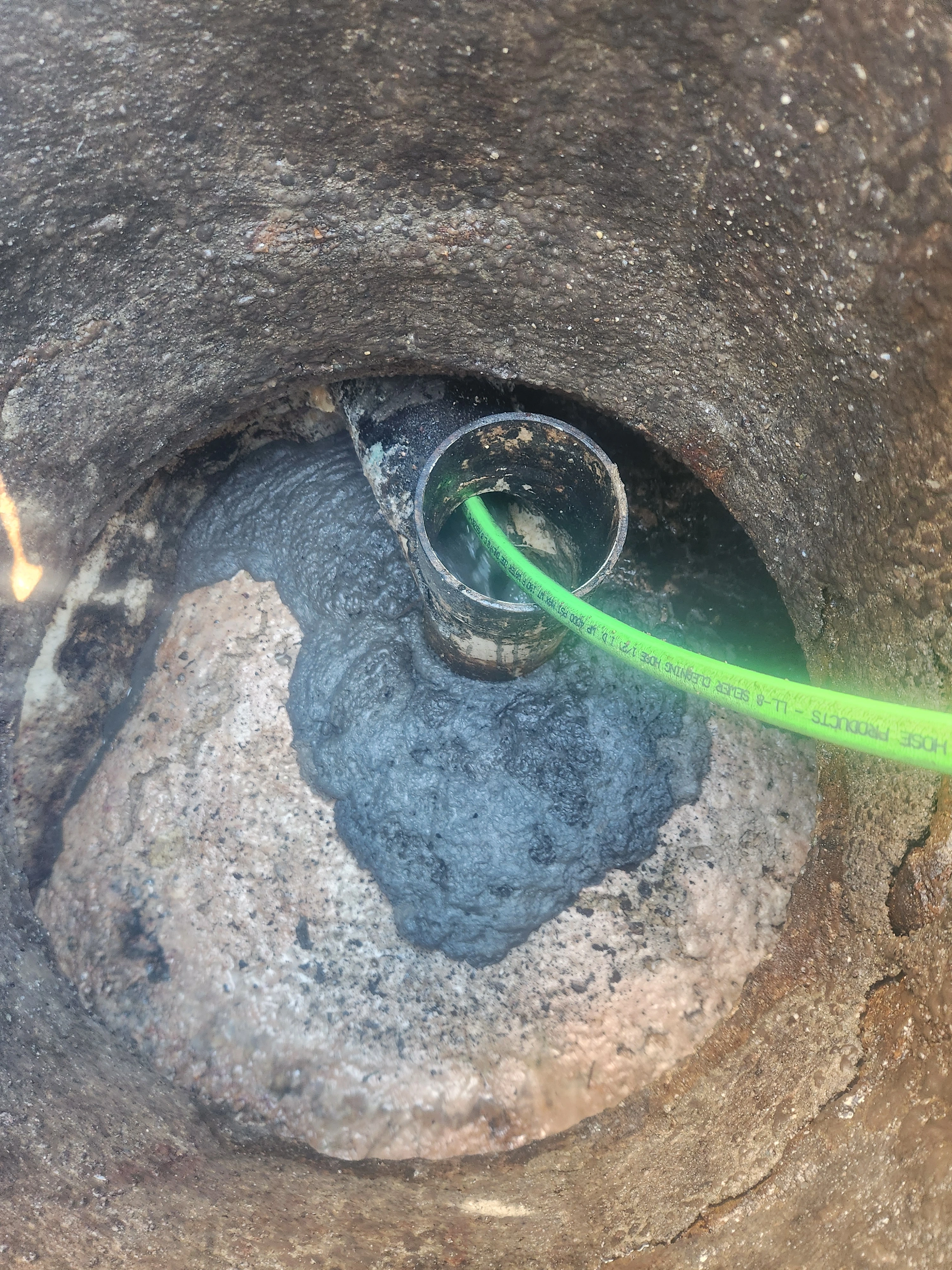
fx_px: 843
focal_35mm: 23
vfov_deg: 73.9
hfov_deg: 58.9
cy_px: 635
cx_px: 476
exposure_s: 1/120
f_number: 1.8
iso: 400
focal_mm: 5.4
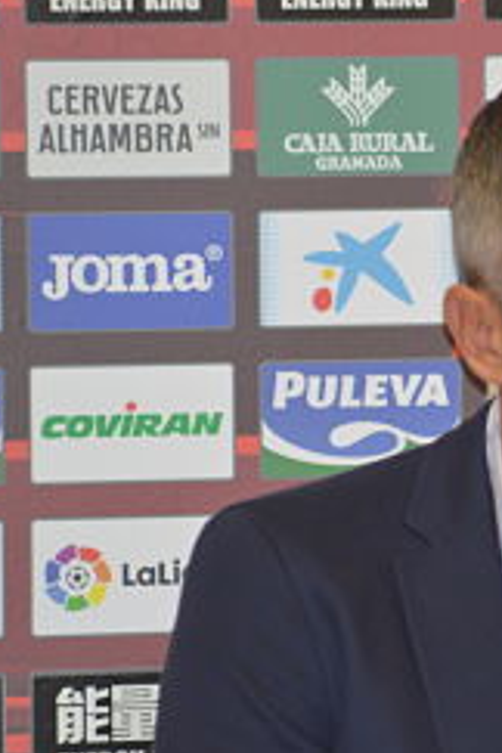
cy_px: 390
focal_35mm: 543
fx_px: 11357
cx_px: 527
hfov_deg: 2.5
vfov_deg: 3.8
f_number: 5
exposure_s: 1/60
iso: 800
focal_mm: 220
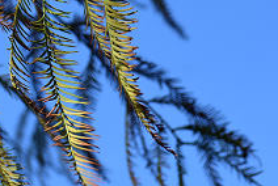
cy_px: 102
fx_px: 1231
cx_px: 122
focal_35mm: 159
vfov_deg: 8.7
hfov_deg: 12.9
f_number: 6.3
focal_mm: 45
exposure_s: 1/320
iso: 100
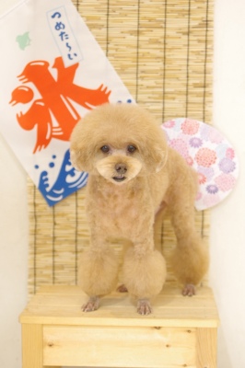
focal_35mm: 75
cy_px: 184
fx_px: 767
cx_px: 122
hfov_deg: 18.2
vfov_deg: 27.0
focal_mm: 50
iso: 640
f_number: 2.8
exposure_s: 1/50
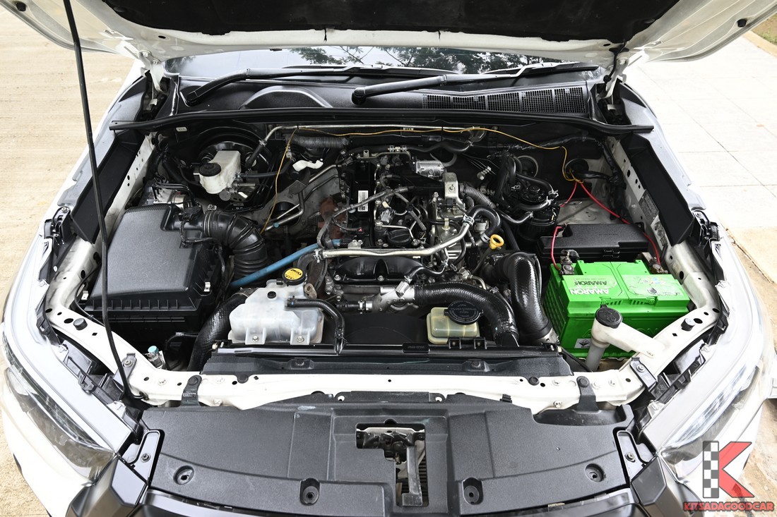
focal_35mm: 24
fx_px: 518
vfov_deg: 53.1
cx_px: 388
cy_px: 258
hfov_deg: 73.8
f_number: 7.1
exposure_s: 1/50
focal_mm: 24
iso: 200
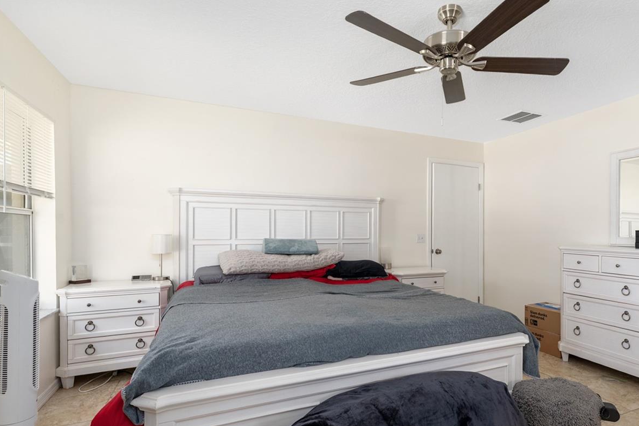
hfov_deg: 86.1
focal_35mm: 19
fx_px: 337
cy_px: 228
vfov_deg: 64.4
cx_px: 376
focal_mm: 14
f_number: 7.1
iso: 400
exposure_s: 1/5
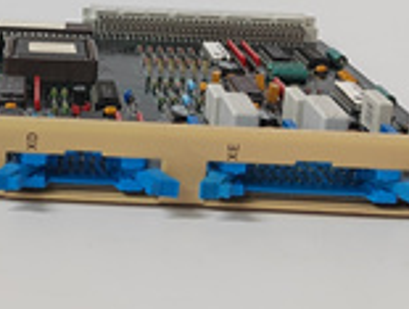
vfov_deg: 19.6
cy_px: 25
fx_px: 876
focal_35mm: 74
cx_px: 34
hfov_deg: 25.4
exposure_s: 1/100
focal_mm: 5.52
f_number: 1.9
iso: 2309
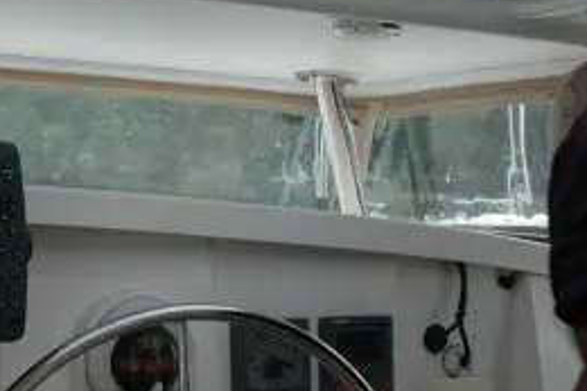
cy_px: 278
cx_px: -7
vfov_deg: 16.4
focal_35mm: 83
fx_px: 1352
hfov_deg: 23.4
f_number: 5.6
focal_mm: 18
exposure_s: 1/125
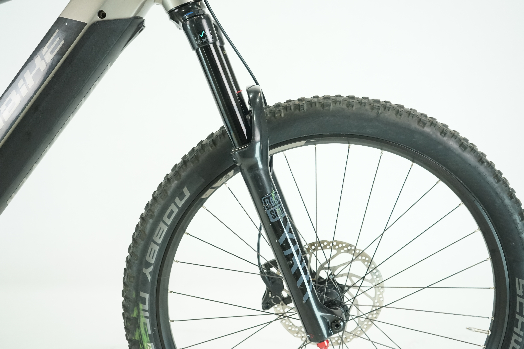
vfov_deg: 35.9
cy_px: 174
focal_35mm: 37
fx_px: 539
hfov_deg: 51.9
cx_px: 262
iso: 2500
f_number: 5.6
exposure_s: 1/200
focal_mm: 37
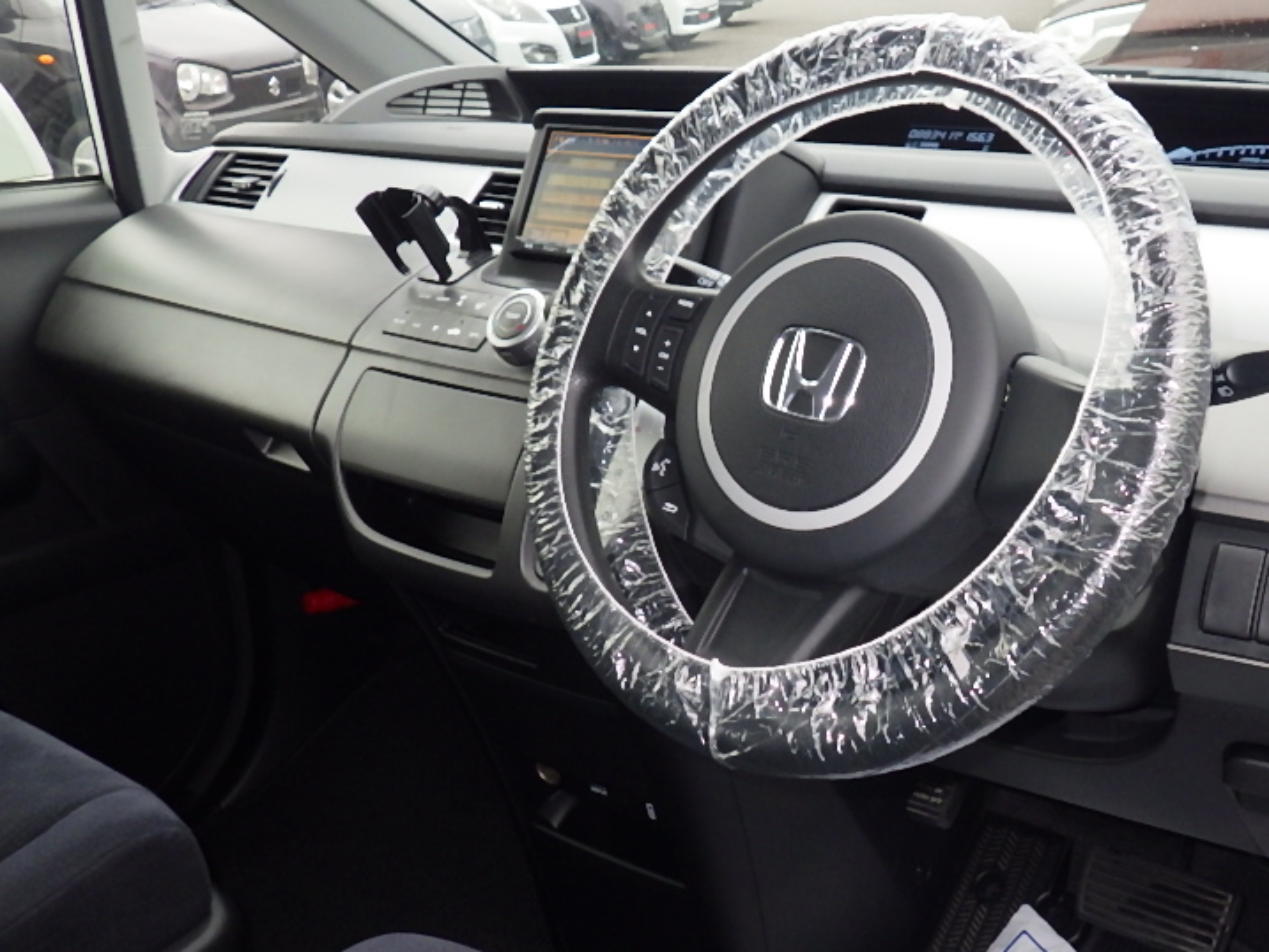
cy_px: 395
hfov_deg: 45.7
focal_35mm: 40
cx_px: 894
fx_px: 1467
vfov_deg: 35.9
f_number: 3.5
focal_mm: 5
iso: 250
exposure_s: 1/80
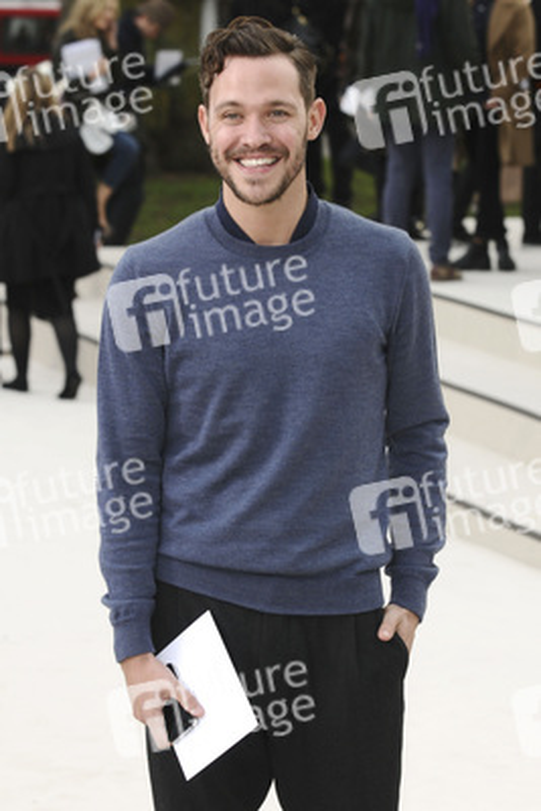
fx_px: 2905
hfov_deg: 10.6
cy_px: 406
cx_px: 270
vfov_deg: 15.9
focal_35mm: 129
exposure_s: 1/250
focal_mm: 86
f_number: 5.6
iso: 320
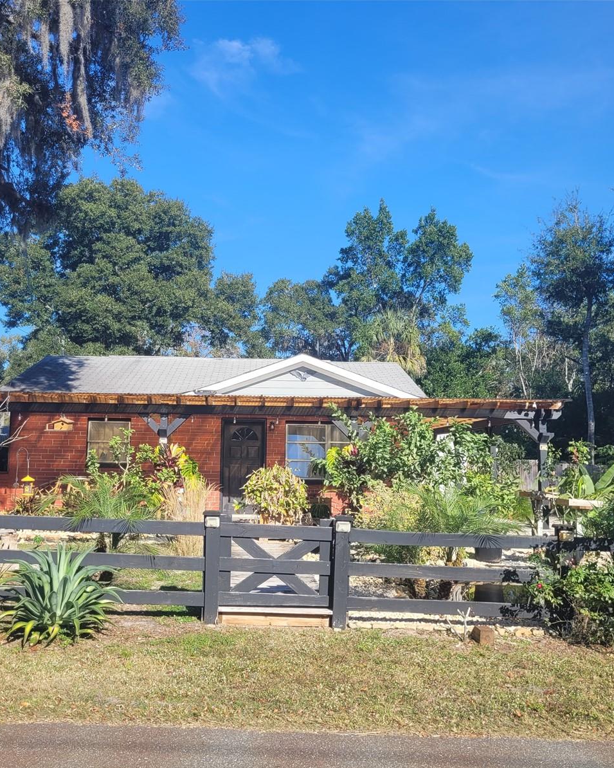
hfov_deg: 43.3
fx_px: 772
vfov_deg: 52.8
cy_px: 385
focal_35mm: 34
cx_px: 274
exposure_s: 1/1480
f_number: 1.8
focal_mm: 5.4
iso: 40
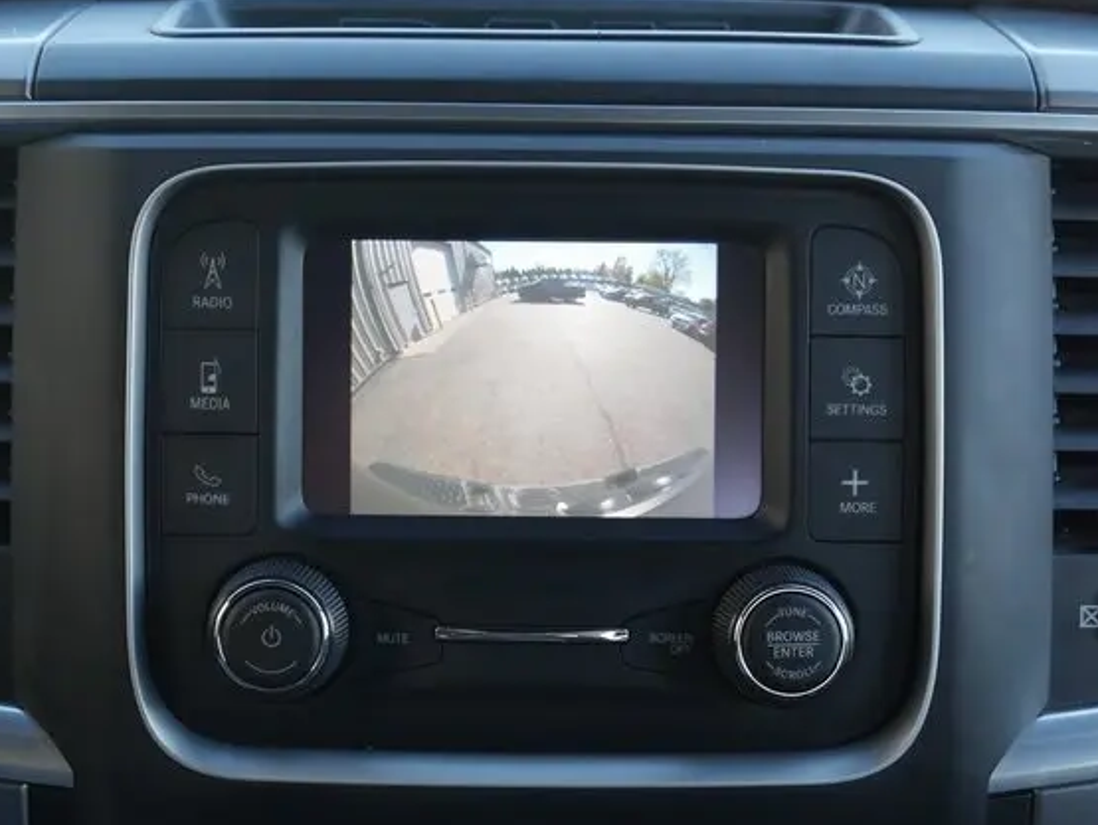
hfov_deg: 32.2
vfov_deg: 24.4
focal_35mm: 60
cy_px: 472
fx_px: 1904
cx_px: 514
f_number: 5.3
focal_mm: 26
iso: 400
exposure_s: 1/60
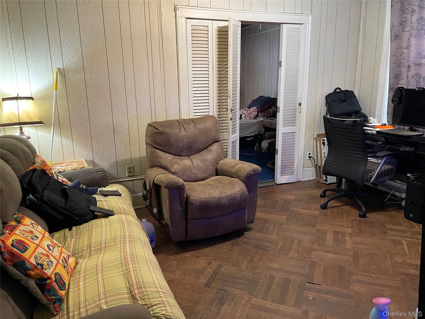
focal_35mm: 26
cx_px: 212
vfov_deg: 53.1
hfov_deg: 67.3
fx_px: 319
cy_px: 160
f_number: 1.6
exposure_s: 1/60
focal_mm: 4.2
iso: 400
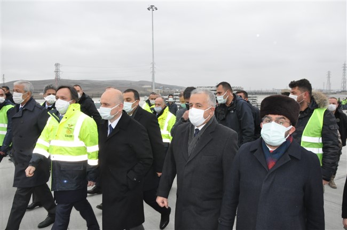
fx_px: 260
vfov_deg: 47.8
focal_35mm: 27
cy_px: 115
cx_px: 174
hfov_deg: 67.4
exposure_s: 1/200
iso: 1600
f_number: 10
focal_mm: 18
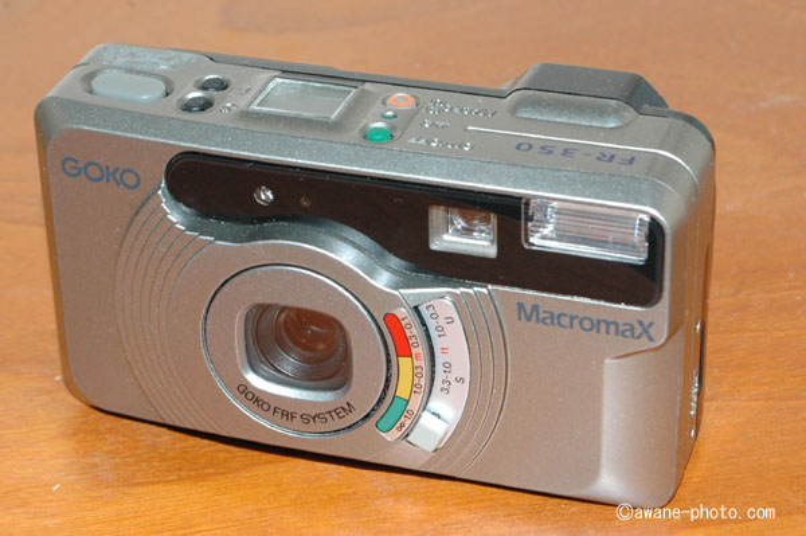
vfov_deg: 16.5
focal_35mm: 82
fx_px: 1846
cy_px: 268
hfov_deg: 24.6
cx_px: 403
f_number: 11
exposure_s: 1/60
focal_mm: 55
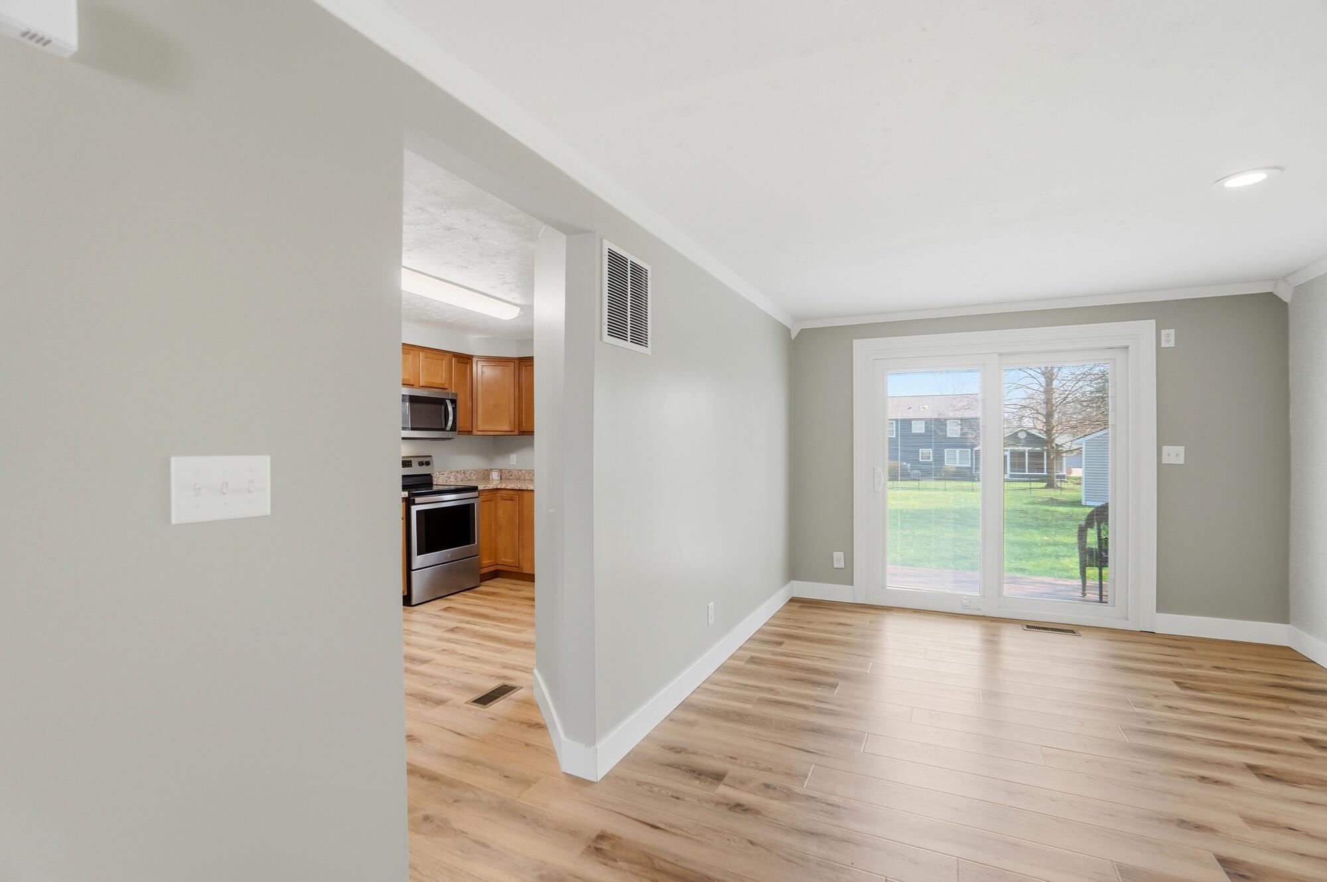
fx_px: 552
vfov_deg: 77.2
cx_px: 664
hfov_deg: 100.4
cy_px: 441
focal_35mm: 15
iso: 100
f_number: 4
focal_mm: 10
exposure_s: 1/400
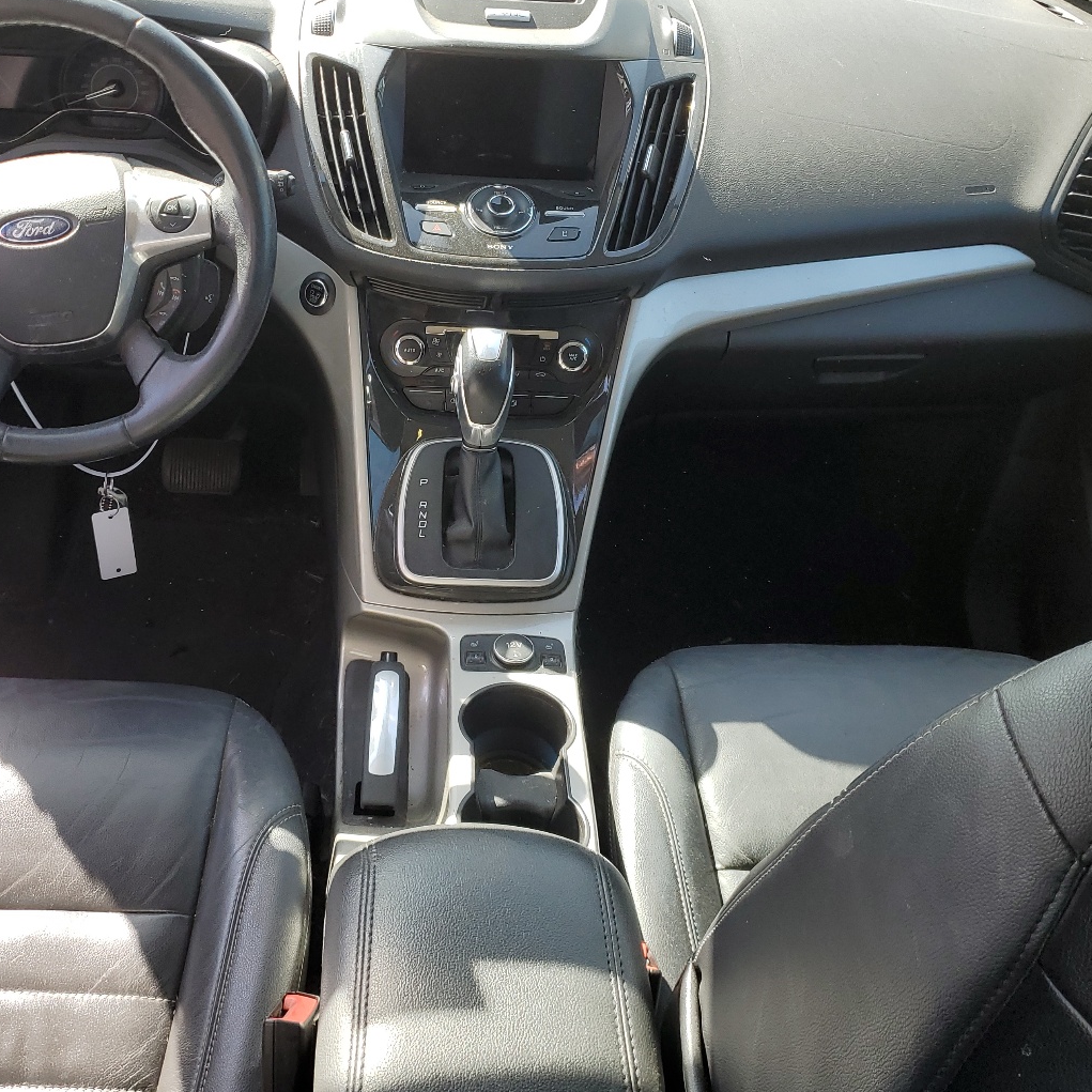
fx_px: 1285
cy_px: 465
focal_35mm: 36
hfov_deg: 45.9
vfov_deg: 45.9
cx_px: 465
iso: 50
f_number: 1.5
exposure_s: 1/357
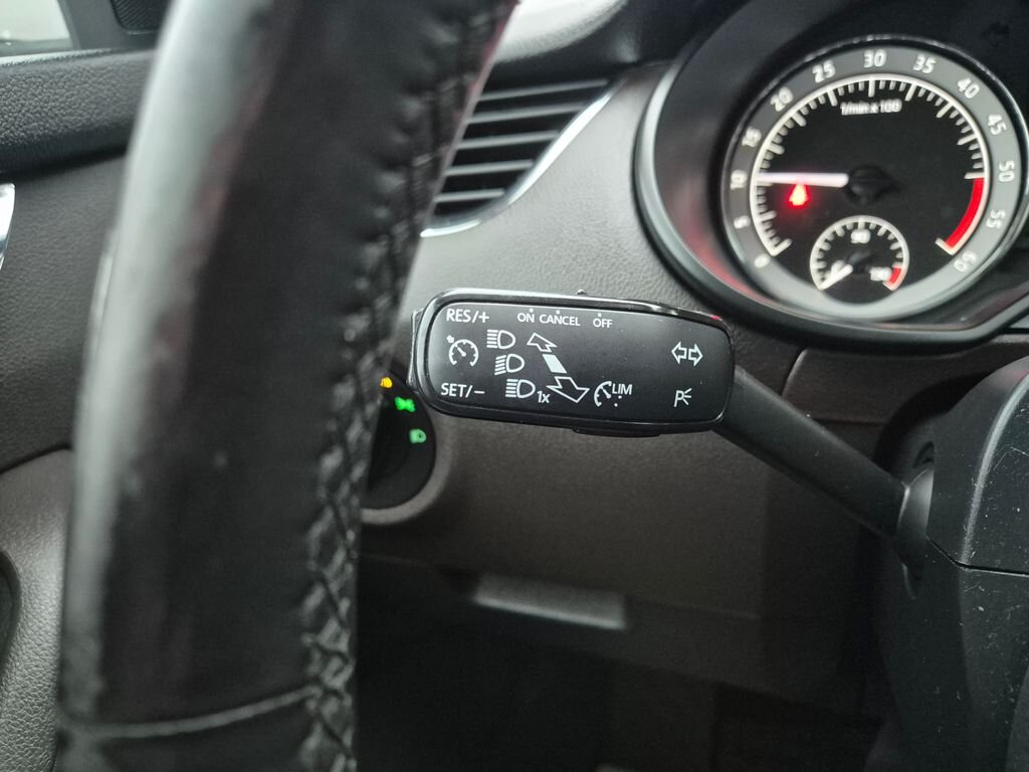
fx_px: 684
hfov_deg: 73.9
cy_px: 386
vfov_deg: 58.9
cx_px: 514
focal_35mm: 23
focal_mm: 5.4
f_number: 1.8
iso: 2000
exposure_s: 1/61
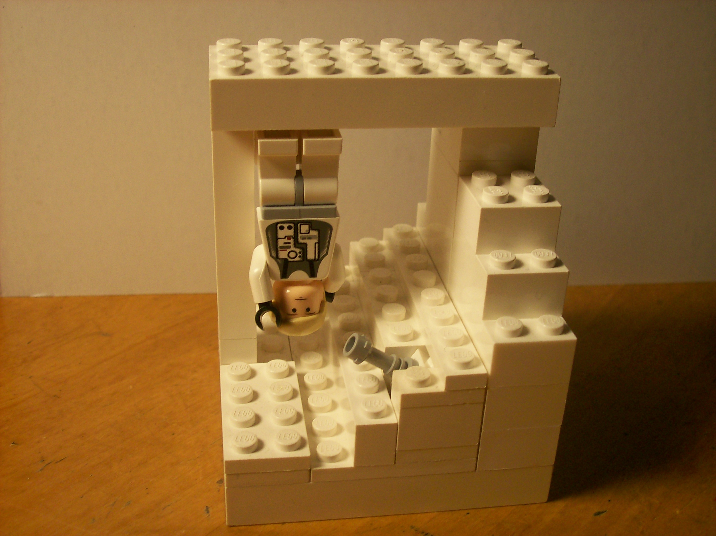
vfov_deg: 32.1
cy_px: 268
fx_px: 930
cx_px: 358
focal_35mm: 45
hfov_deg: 42.1
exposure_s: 1/80.9
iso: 80
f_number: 3
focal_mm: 7.6
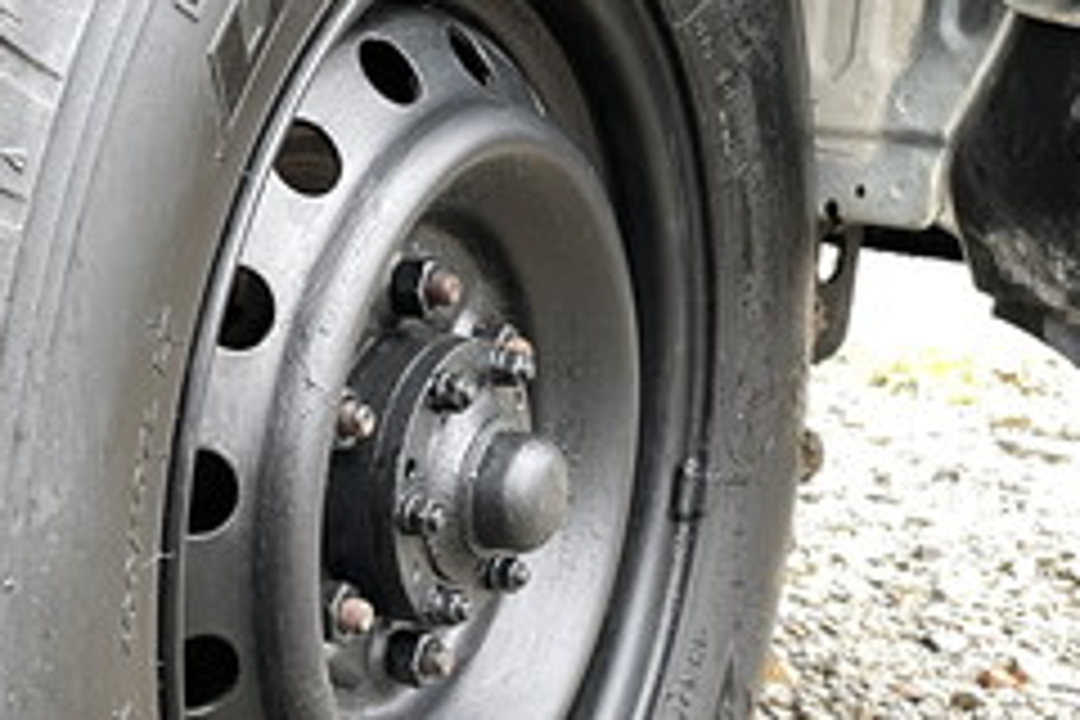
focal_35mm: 72
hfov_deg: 27.1
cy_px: 454
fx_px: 2160
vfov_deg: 18.9
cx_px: 99
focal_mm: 4.2
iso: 125
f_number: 1.6
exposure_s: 1/97
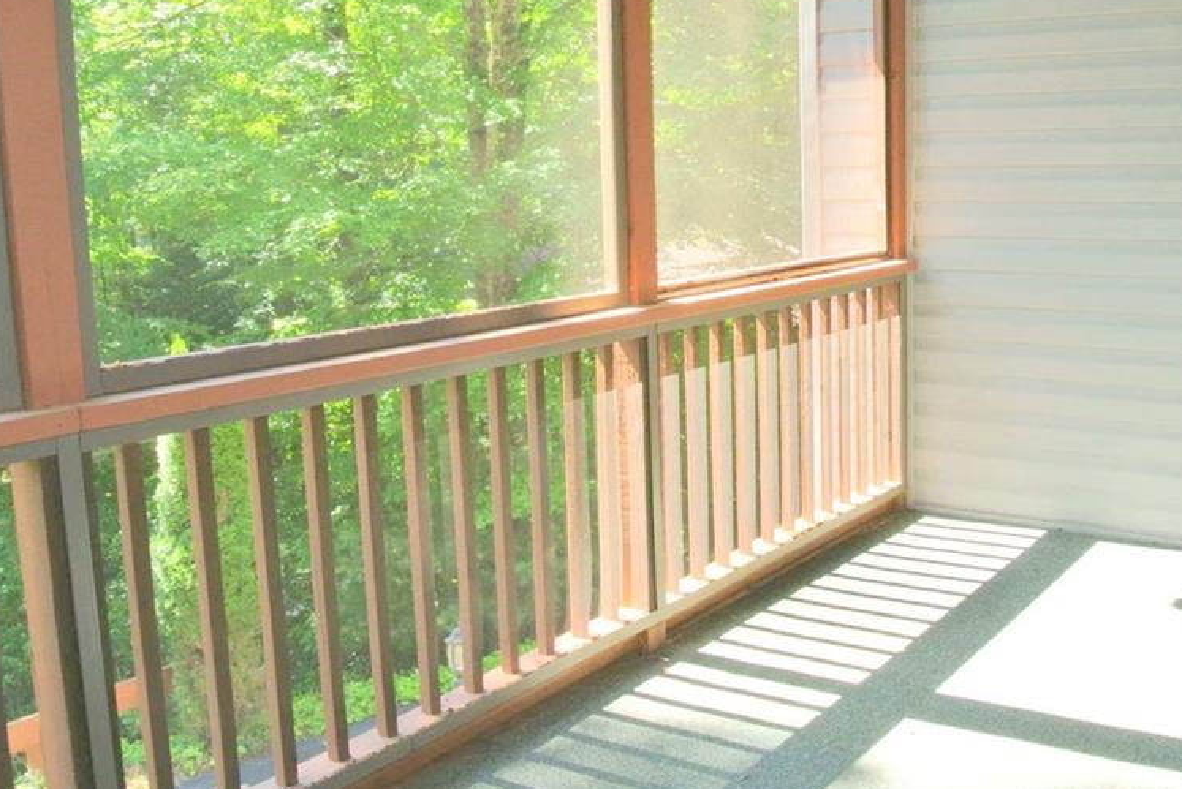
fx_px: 1215
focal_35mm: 37
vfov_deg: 35.9
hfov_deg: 51.0
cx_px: 775
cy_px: 340
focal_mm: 10
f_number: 8
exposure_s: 1/60
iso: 400
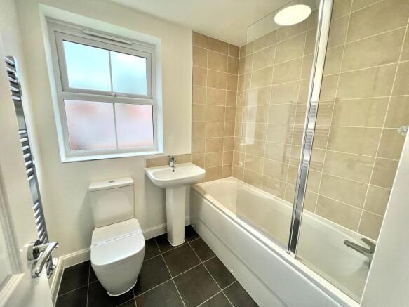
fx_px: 154
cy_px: 154
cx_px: 204
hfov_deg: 106.2
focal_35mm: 13
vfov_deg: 89.9
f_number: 1.8
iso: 80
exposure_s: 1/100
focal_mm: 1.57
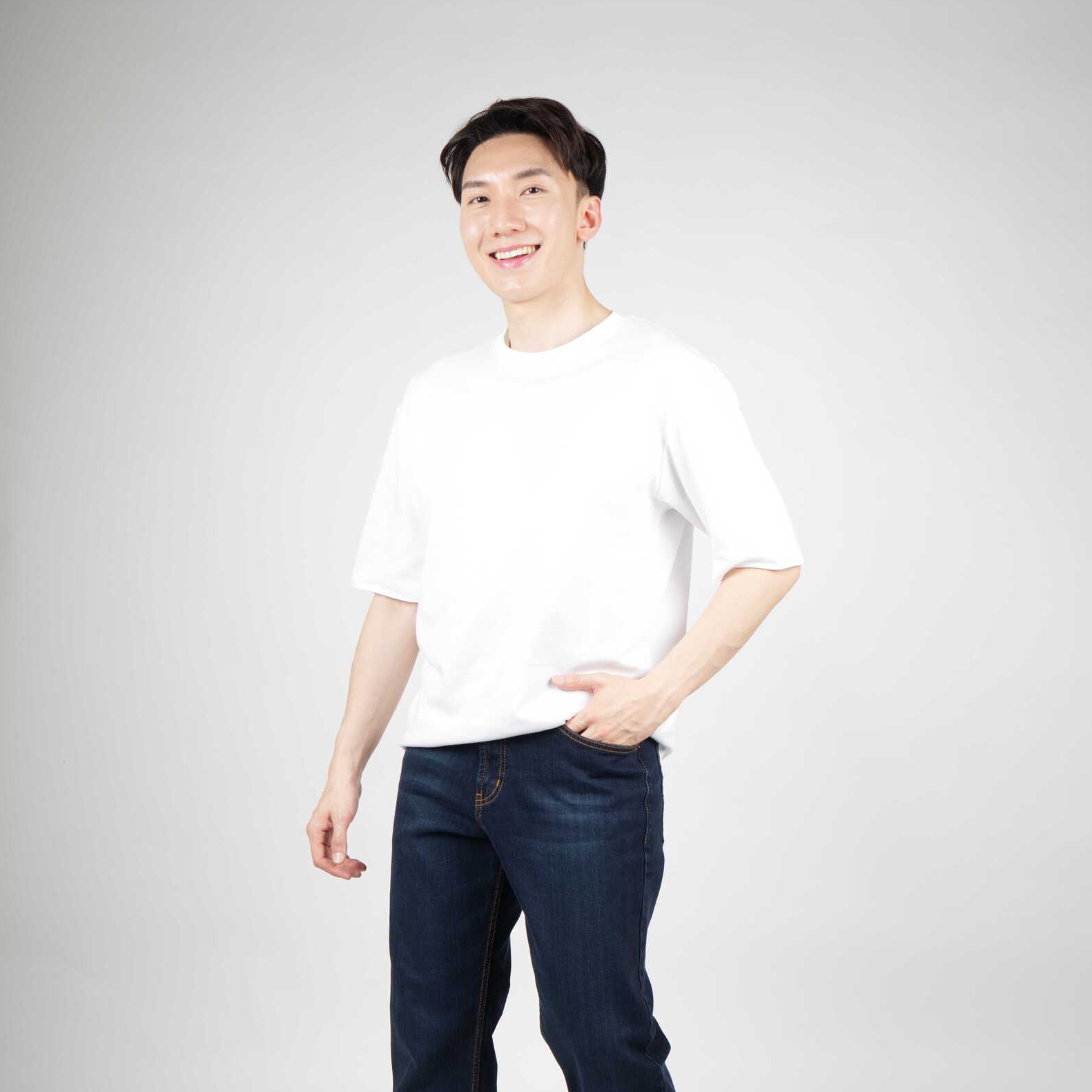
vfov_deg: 34.1
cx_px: 550
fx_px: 1749
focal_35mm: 49
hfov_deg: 34.7
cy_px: 786
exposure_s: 1/160
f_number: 9
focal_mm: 38
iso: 125
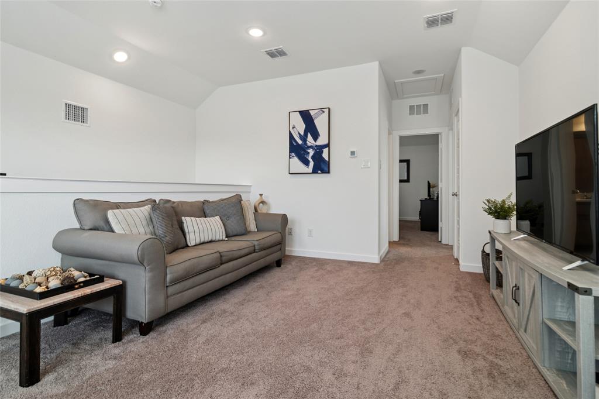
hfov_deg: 95.0
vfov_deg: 72.0
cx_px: 300
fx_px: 274
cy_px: 200
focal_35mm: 16
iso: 200
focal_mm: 11
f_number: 8
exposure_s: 1/13
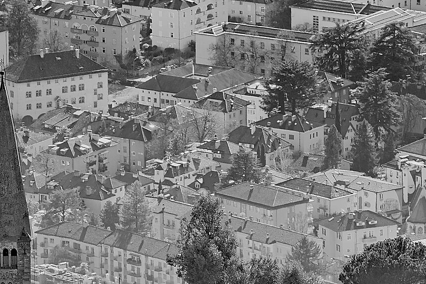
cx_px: 71
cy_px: 201
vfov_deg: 2.4
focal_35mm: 565
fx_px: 6687
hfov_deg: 3.6
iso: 100
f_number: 6.3
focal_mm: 200
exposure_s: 1/200
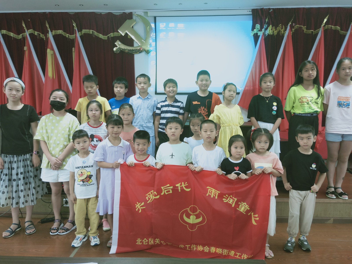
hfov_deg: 69.4
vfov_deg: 54.9
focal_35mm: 25
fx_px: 254
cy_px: 132
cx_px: 176
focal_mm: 4.28
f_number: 1.7
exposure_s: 1/50
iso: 389
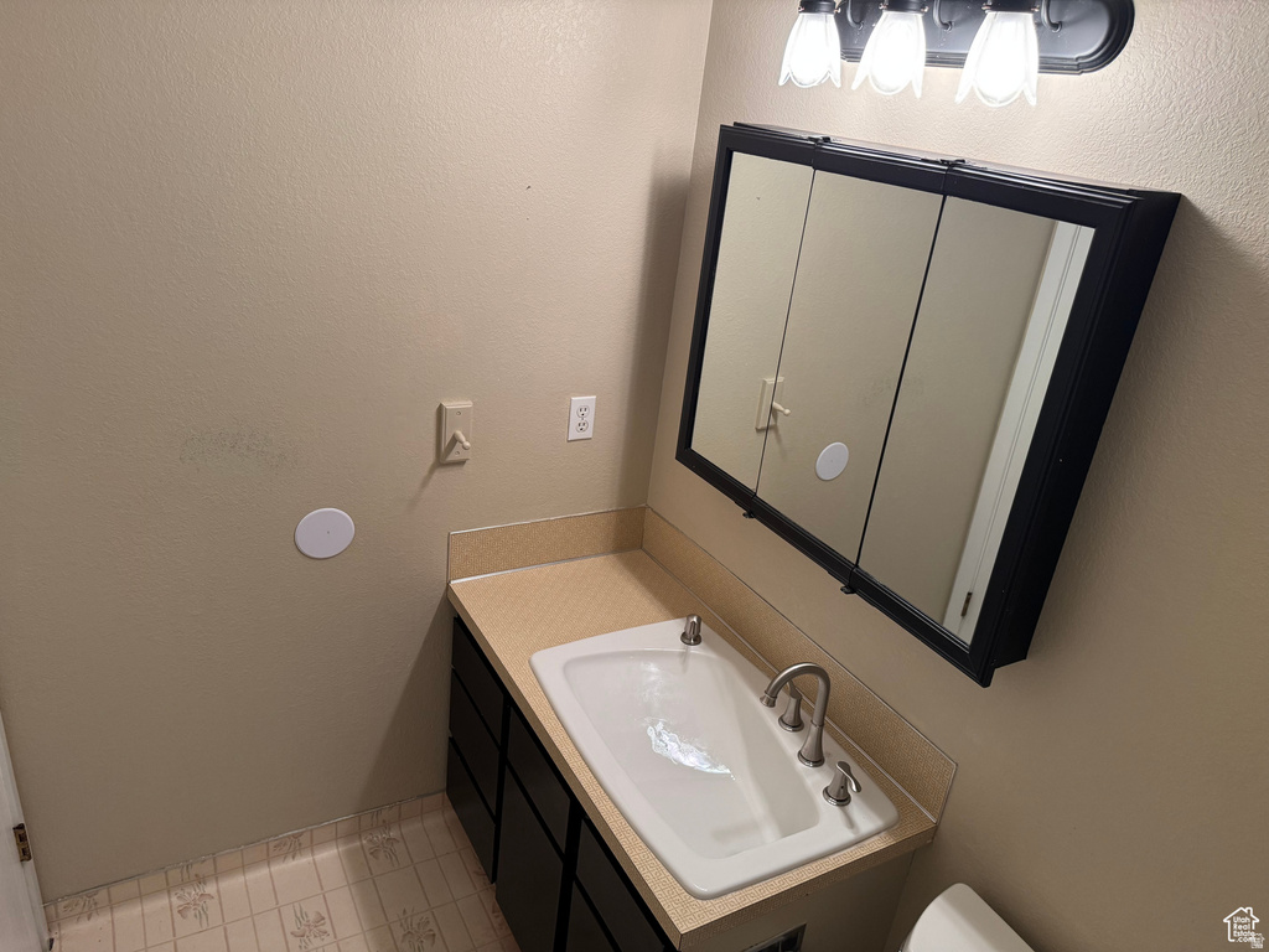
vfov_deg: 56.8
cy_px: 476
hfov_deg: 71.6
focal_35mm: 24
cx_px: 634
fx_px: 880
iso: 200
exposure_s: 1/60
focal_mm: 6.76
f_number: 1.78
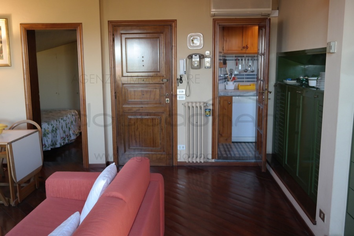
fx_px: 354
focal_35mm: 36
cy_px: 118
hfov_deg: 53.1
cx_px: 177
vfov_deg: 36.8
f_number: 3.5
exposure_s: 1/50
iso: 800
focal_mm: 24
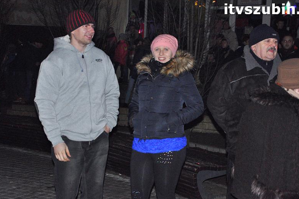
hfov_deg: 27.5
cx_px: 160
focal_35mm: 74
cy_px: 104
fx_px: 610
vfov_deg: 18.5
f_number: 5.6
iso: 3200
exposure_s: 1/60
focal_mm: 45
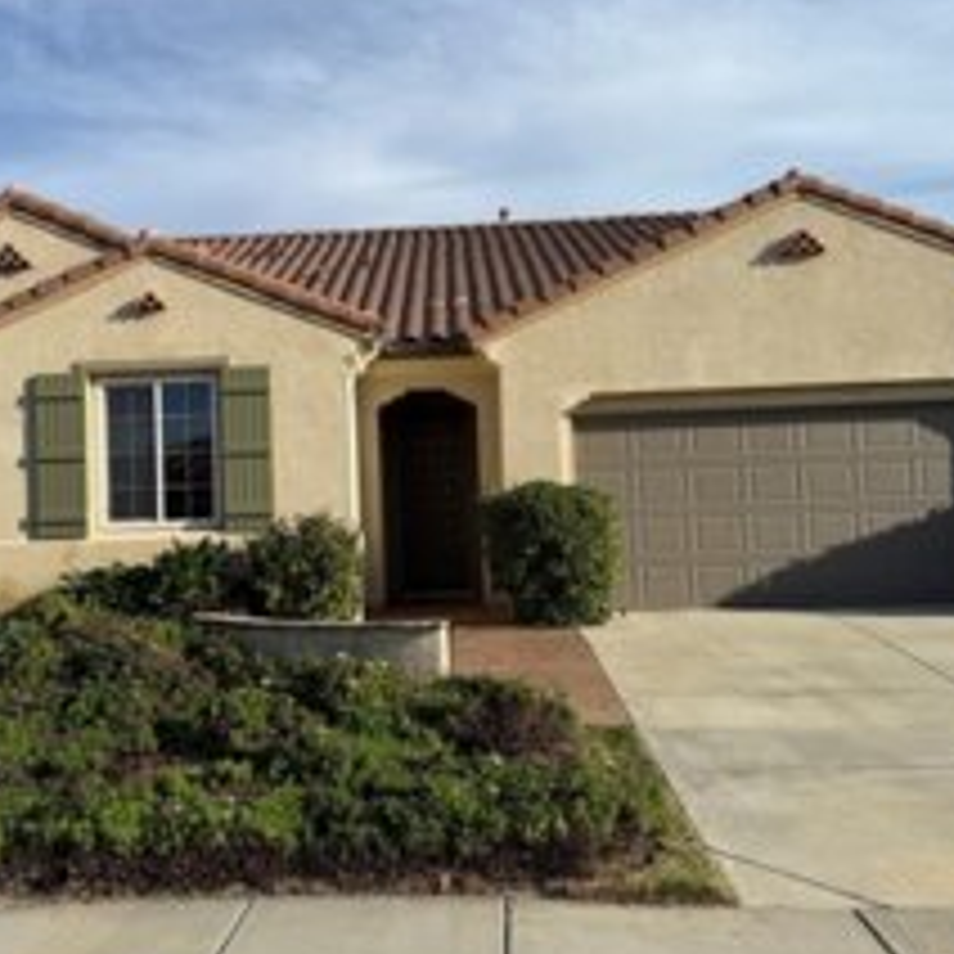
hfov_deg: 45.8
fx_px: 1122
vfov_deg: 46.0
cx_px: 392
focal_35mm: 36
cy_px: 472
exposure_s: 1/5319
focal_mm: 6.76
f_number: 1.78
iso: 80
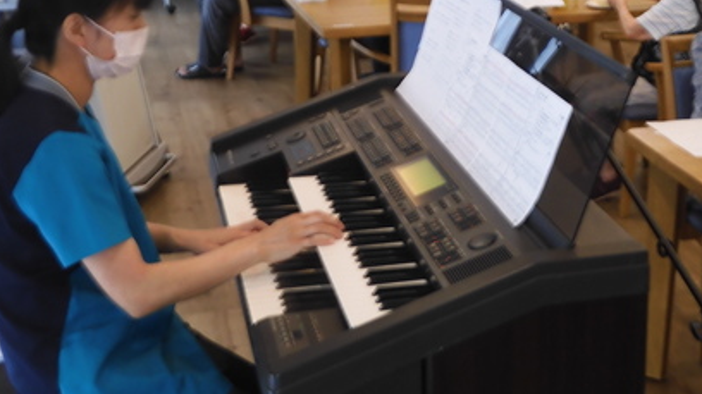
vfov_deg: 17.9
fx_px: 1228
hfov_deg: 31.5
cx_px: 494
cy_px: 18
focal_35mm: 66
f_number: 4
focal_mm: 6.8
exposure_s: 1/30
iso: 180
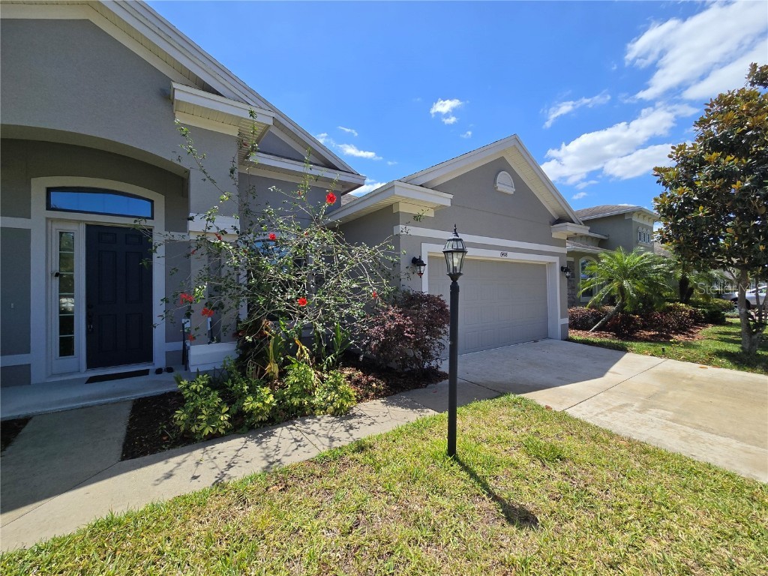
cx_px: 384
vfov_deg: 89.9
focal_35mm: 13
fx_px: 288
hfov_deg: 106.2
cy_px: 288
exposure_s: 1/2175
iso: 50
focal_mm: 2.2
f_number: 2.2
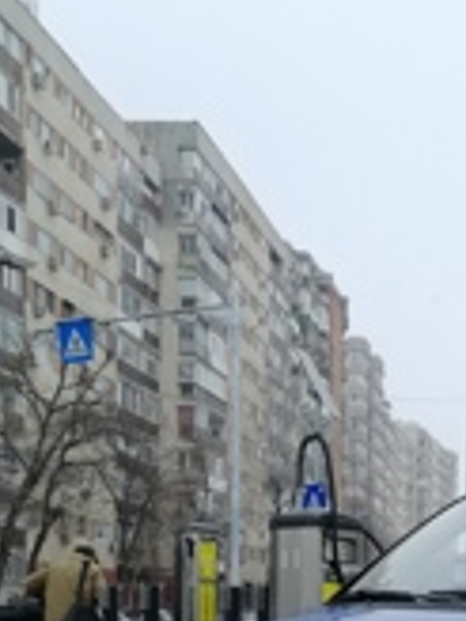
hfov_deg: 21.1
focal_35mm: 66
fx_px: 1185
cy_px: 674
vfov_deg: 27.1
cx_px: 519
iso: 50
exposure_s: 1/810
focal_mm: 3.95
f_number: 1.8
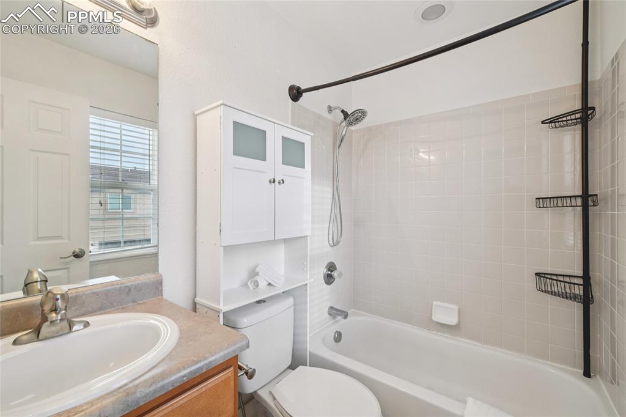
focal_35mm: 15
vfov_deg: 77.3
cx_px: 313
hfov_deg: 100.4
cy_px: 208
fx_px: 261
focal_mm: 10
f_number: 8
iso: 800
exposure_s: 1/40
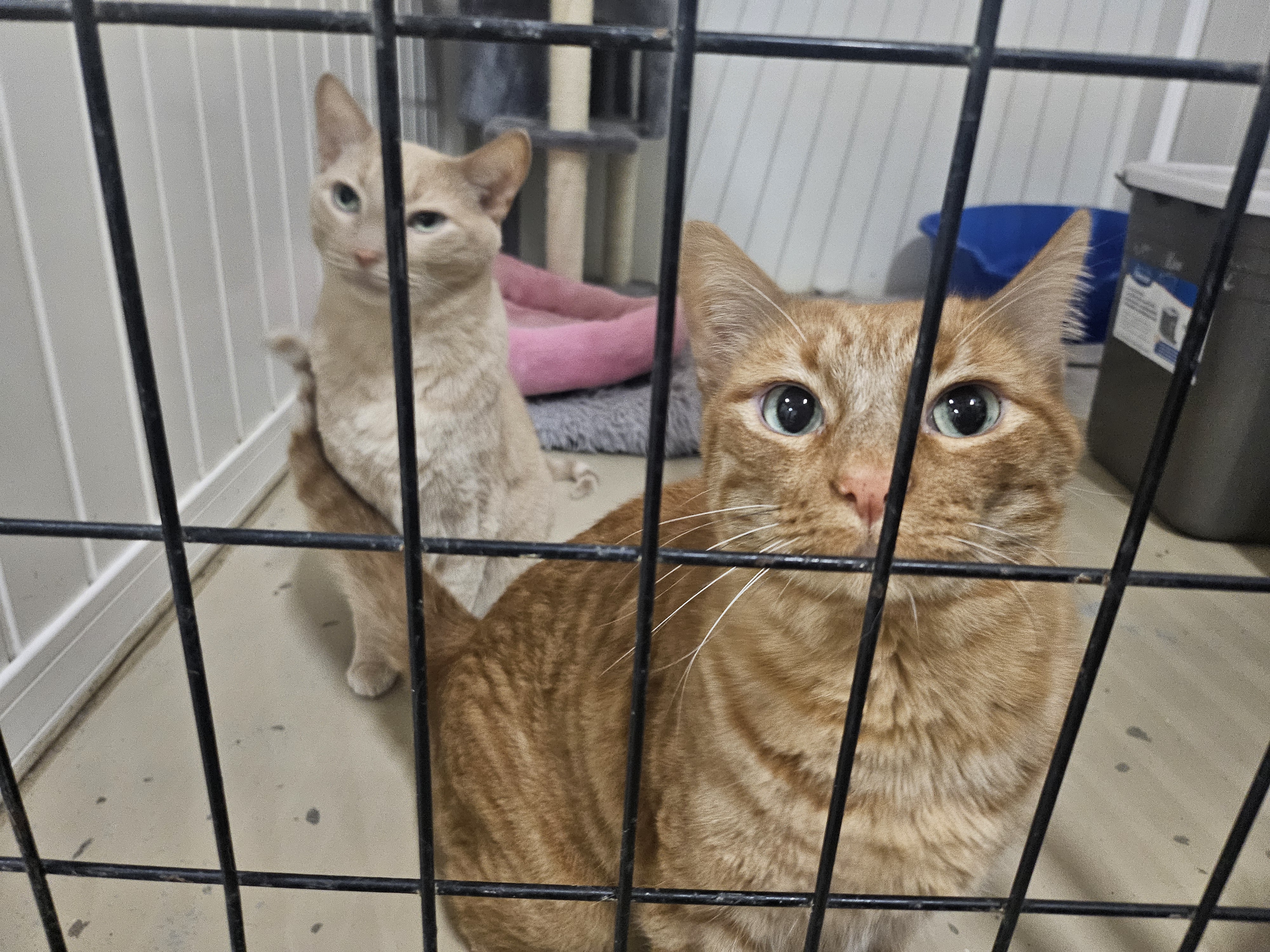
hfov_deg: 71.6
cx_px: 635
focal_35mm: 24
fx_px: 881
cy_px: 476
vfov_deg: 56.8
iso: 640
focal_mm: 5
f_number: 1.8
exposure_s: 1/24
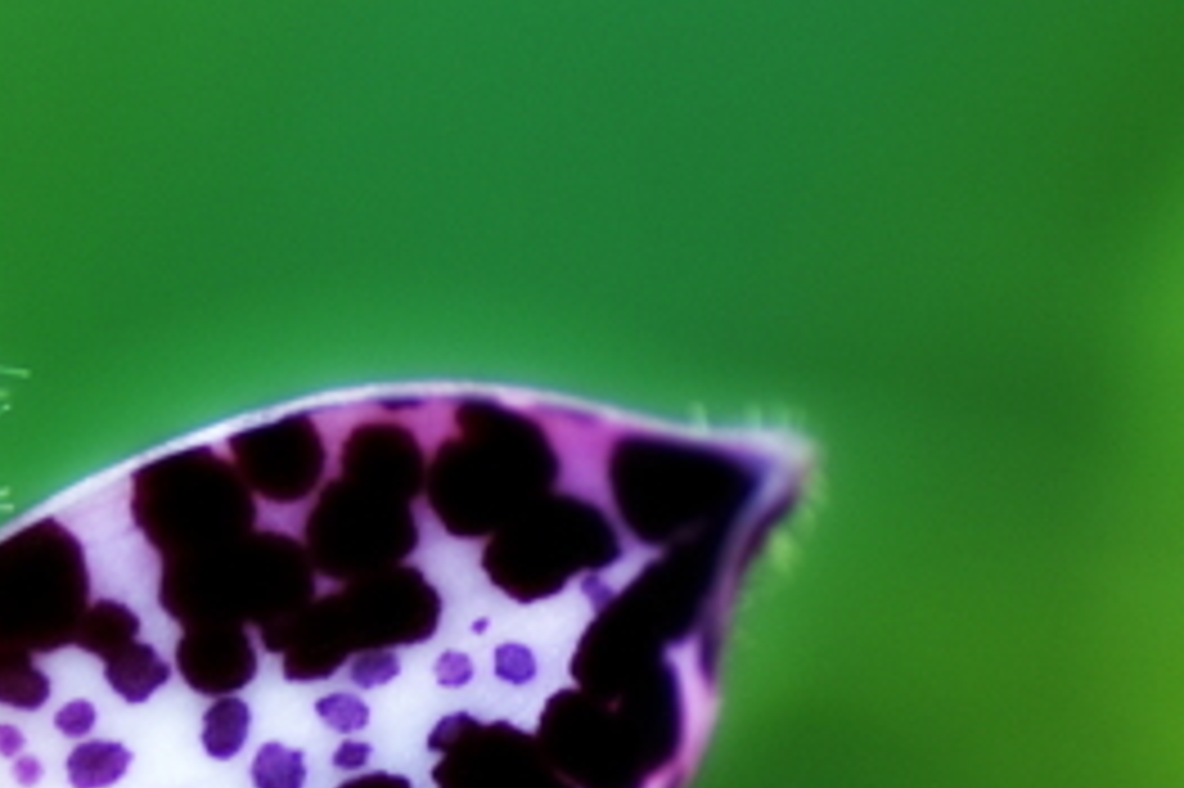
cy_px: 1027
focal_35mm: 525
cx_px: -419
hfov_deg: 3.9
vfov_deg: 2.6
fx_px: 17255
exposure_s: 1/100
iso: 100
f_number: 3.2
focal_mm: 90
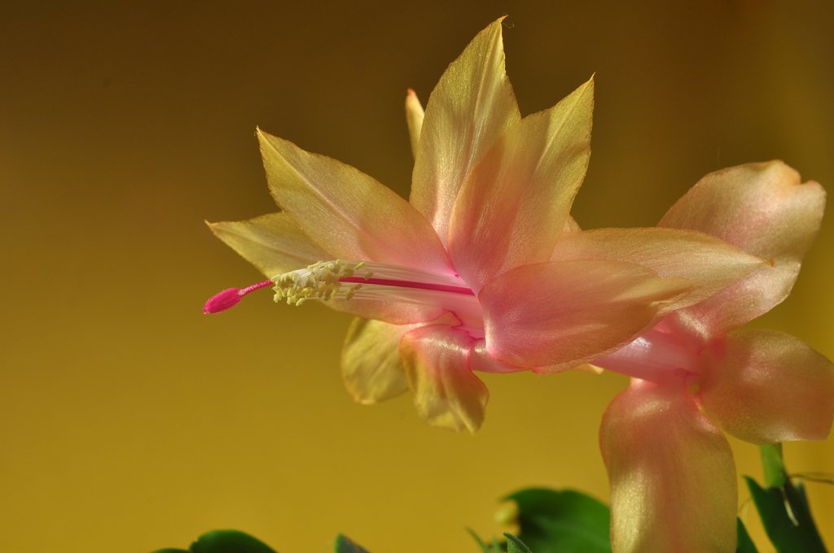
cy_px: 276
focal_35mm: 93
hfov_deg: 21.9
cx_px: 417
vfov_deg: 14.7
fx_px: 2152
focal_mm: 62
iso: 200
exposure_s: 1/1.6
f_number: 11
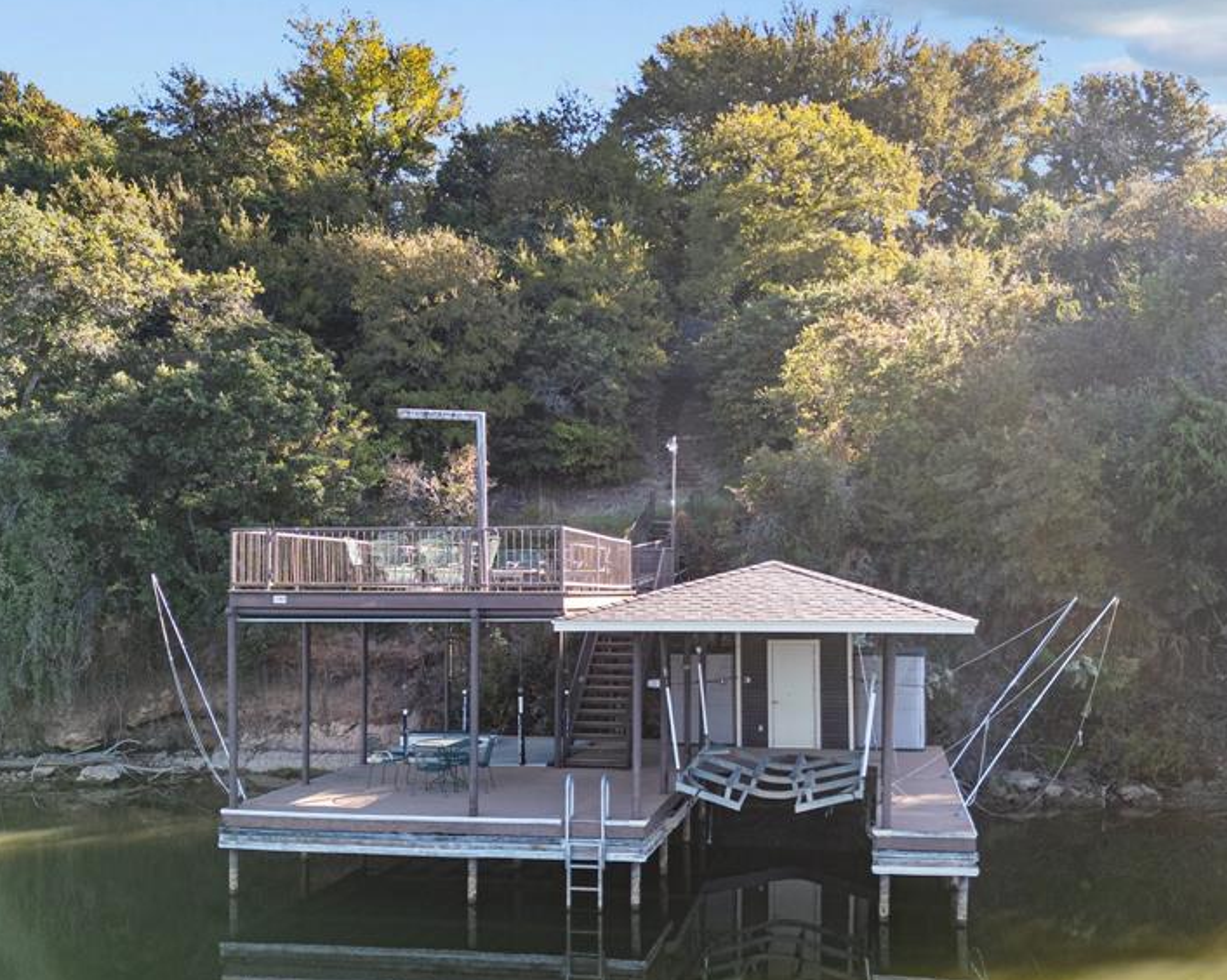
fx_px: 1234
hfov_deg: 52.9
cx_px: 629
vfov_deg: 43.3
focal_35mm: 34
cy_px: 544
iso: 100
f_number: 1.7
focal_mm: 6.72
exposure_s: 1/1000
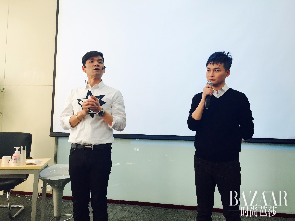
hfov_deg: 61.7
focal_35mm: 29
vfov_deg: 48.2
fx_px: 247
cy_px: 110
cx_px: 148
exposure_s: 1/33
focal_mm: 4.15
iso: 32
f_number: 2.2
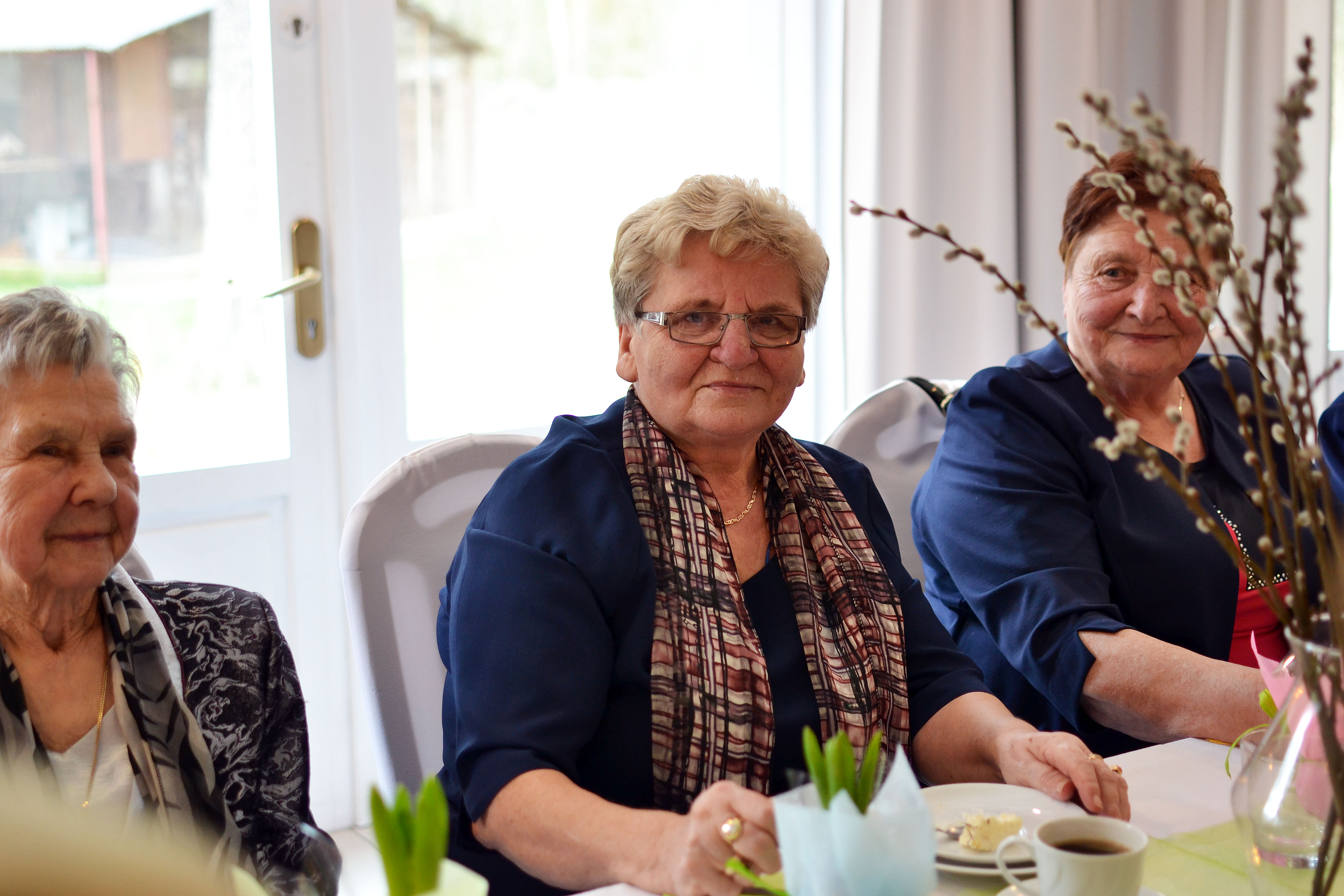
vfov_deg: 25.8
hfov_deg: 37.9
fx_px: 1960
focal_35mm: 52
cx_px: 672
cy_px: 448
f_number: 2.5
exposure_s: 1/60
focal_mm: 35
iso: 400
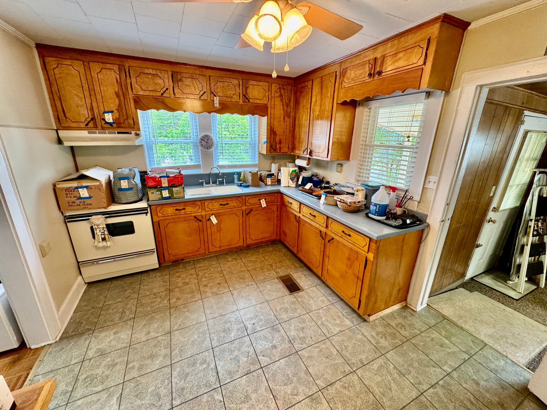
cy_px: 205
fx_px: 221
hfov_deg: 102.1
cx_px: 274
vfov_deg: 85.7
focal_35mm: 14
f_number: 2.2
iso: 250
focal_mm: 2.22
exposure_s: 1/60
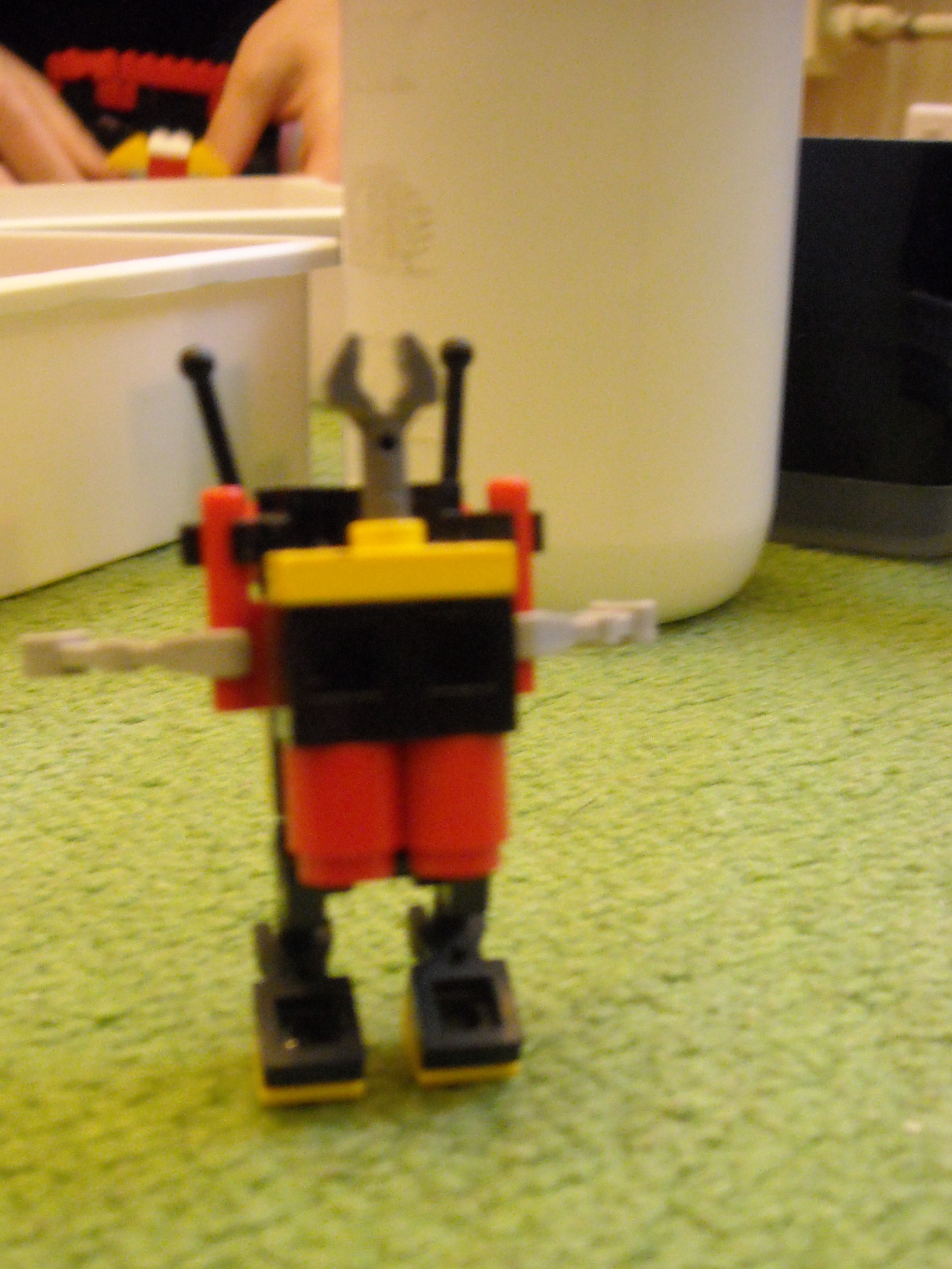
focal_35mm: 46
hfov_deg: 31.4
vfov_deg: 40.8
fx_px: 1687
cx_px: 376
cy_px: 834
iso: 400
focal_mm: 5.7
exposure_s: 1/13
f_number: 2.8
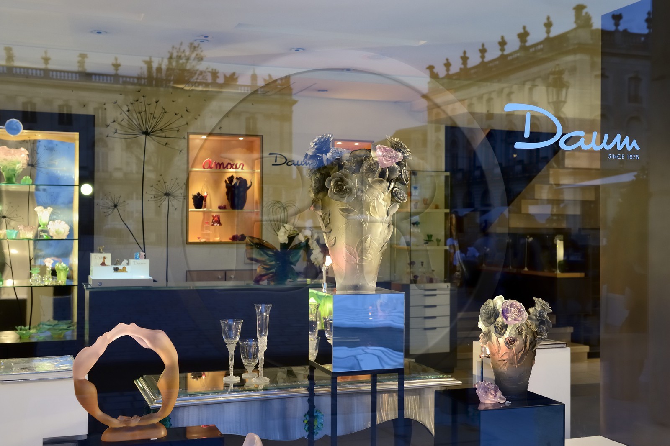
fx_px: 781
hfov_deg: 46.4
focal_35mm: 42
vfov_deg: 31.9
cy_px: 223
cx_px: 335
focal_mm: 42
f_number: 6.3
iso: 800
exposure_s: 1/25
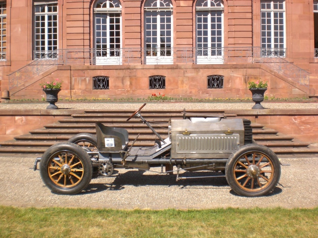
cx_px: 159
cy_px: 119
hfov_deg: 49.0
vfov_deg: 37.7
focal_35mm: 38
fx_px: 349
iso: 100
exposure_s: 1/640
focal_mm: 6.3
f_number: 4.4
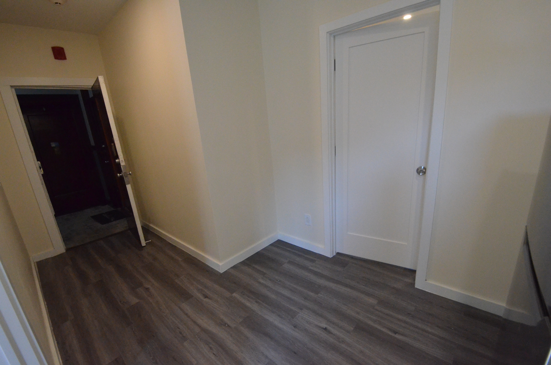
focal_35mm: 15
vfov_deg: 77.1
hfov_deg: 100.5
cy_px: 182
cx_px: 276
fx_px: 229
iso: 5000
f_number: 6.3
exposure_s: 1/160
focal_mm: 10
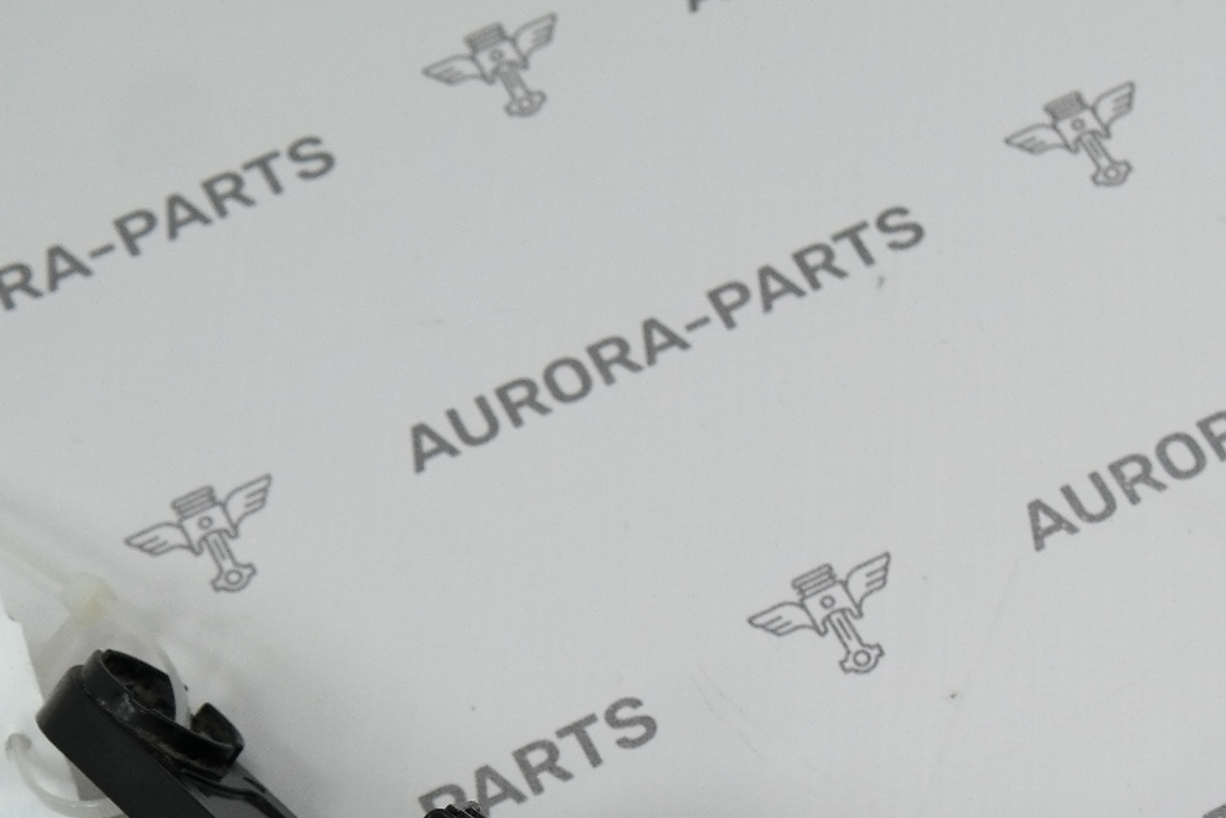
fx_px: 3065
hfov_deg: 22.1
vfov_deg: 14.9
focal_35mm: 90
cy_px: 873
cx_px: 1080
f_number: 4
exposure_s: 1/80
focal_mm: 27
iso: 200
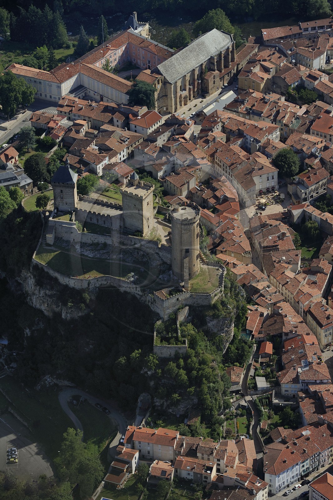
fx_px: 1874
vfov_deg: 15.2
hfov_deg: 10.2
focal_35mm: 135
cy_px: 250
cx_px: 166
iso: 200
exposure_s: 1/1000
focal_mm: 135
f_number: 5.6
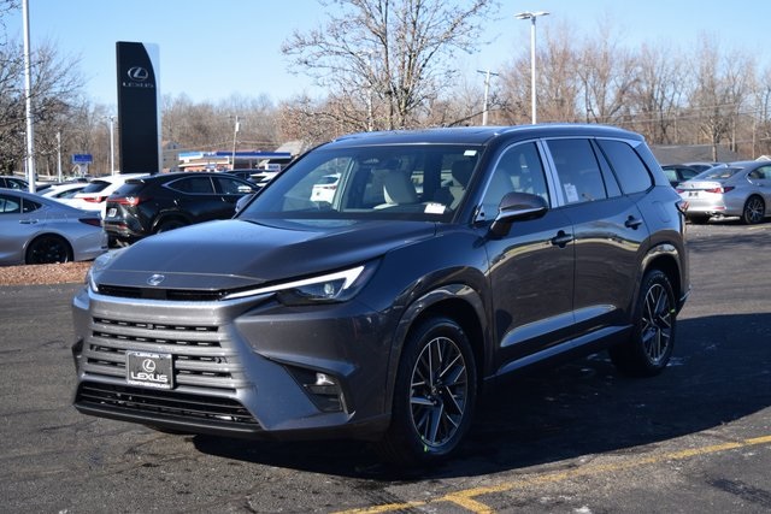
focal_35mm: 54
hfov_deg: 36.9
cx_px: 386
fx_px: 1157
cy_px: 257
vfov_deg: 25.1
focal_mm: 36
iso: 400
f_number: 5
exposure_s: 1/1250
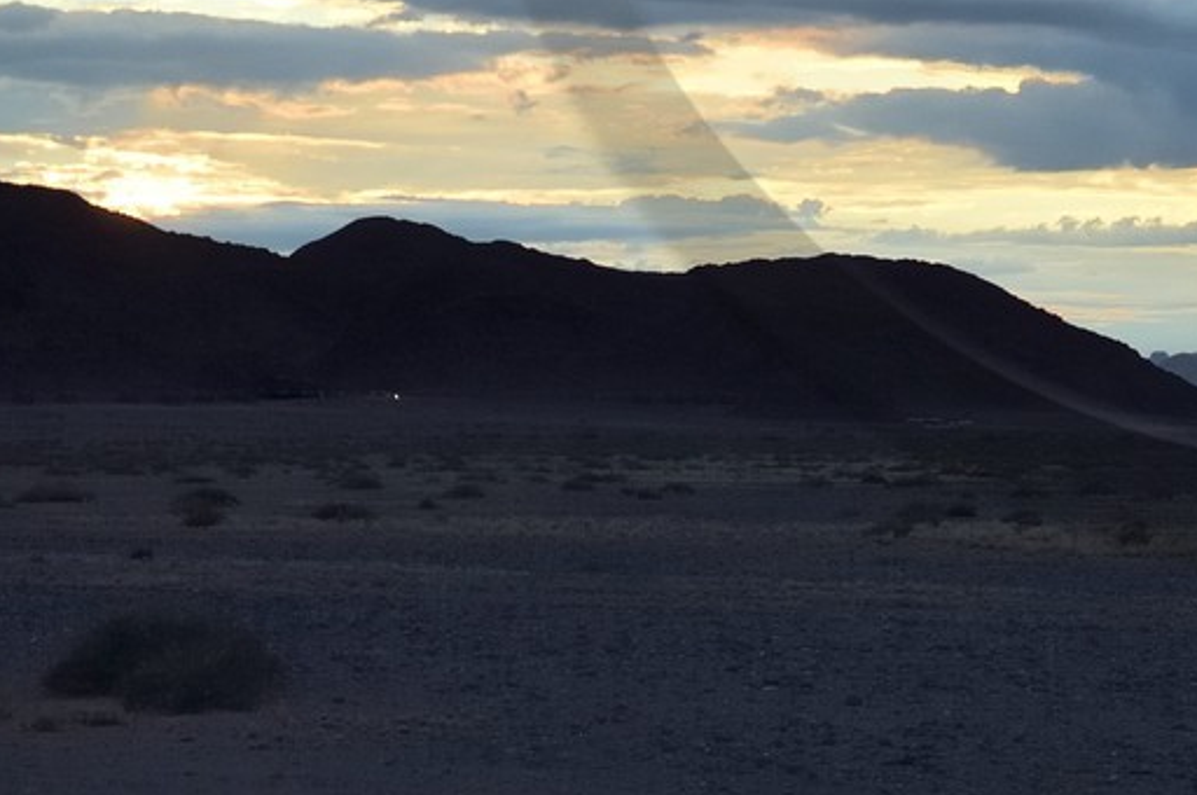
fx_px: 4151
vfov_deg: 10.6
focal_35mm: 125
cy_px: -388
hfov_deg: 15.8
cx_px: 1396
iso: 800
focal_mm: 40
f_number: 2.8
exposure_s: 1/1250
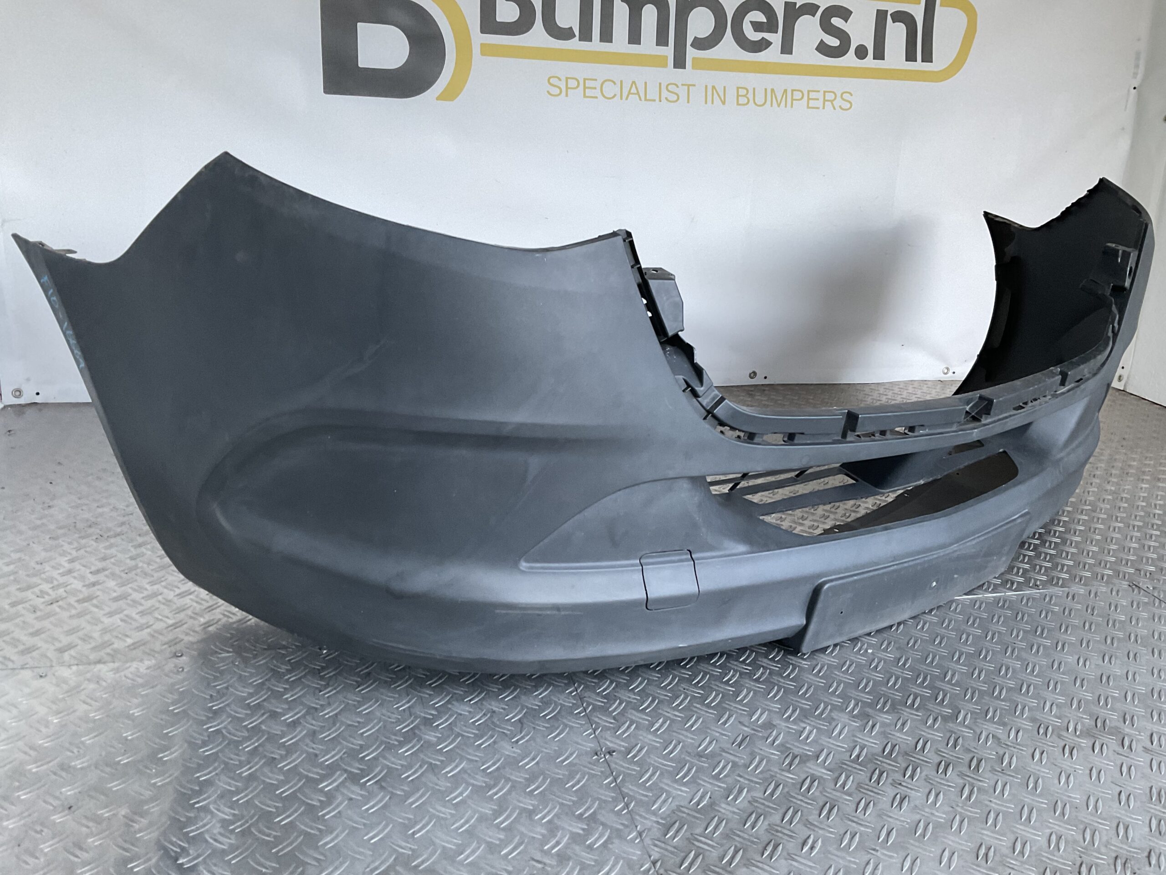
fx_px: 977
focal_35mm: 29
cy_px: 438
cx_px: 583
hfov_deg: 61.7
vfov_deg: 48.2
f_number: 1.8
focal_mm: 3
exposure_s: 1/60
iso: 80
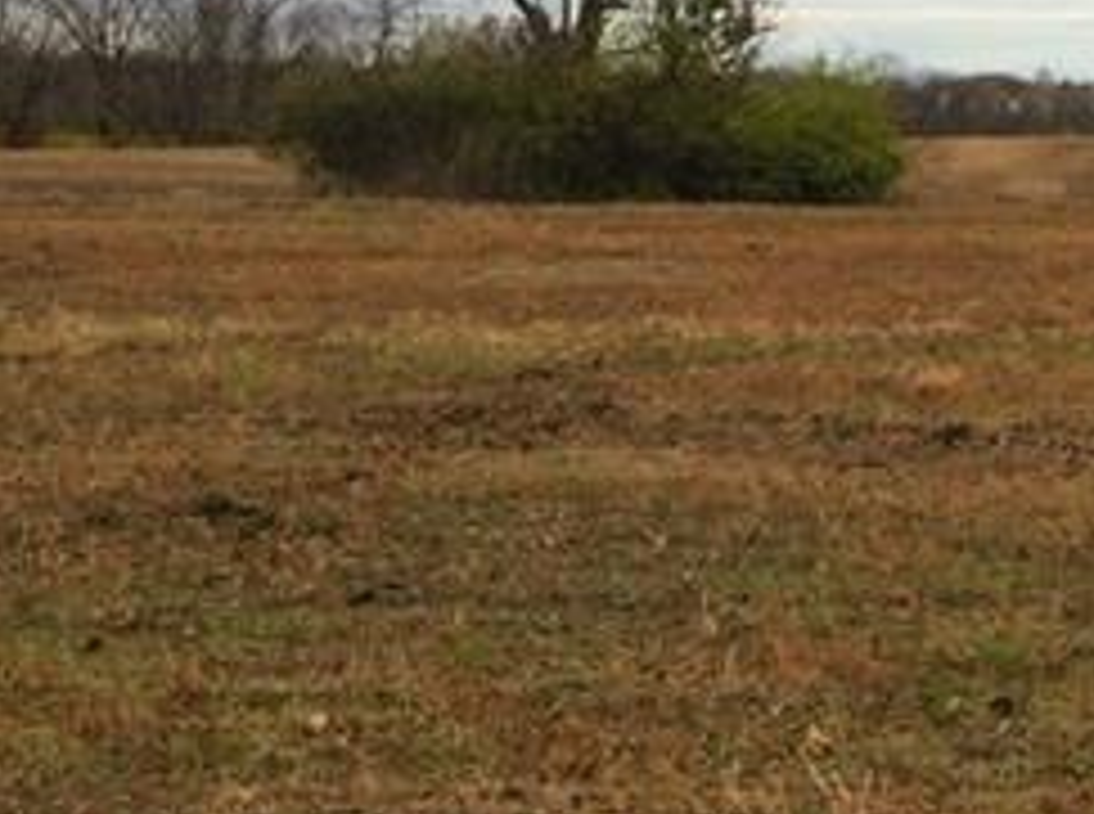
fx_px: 2900
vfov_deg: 16.0
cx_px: 923
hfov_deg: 21.0
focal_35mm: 92
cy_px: 295
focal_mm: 3.85
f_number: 2.8
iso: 80
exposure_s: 1/236
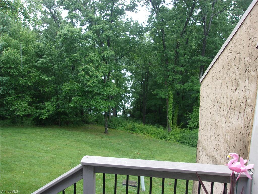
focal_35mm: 27
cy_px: 97
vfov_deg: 51.4
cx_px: 129
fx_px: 201
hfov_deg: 65.3
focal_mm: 4.9
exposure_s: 1/75
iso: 80
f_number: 3
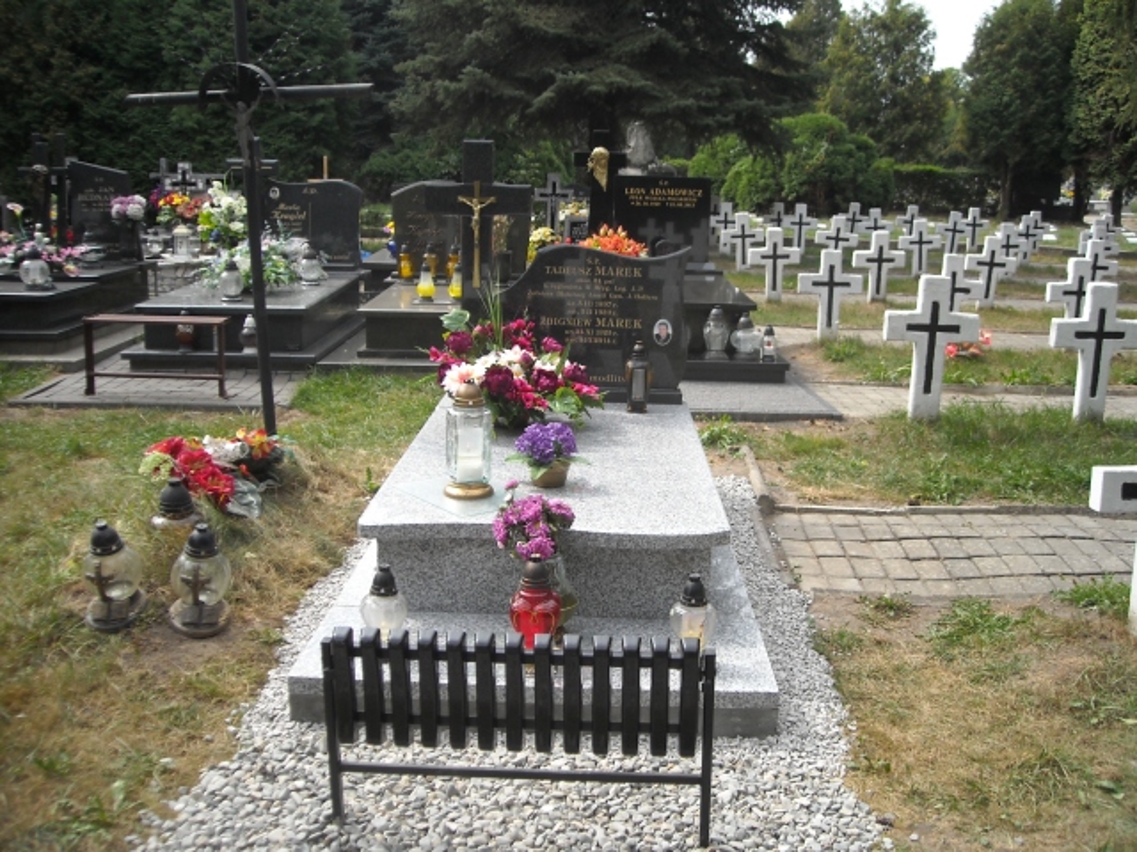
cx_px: 568
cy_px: 426
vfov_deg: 40.7
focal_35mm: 35
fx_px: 1150
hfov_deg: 52.6
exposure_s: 1/129
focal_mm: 5.7
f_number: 5.6
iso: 64
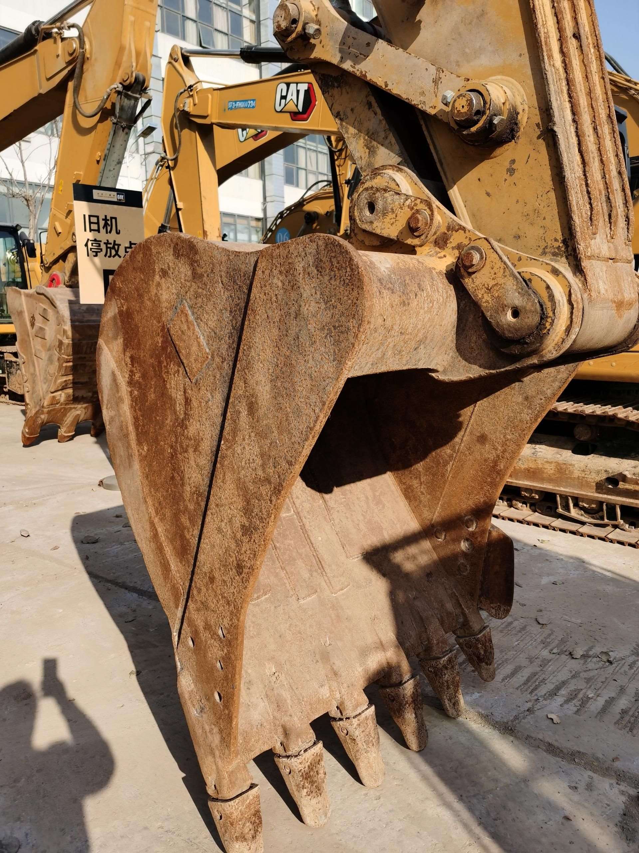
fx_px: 665
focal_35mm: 27
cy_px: 426
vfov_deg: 65.3
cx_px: 320
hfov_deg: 51.4
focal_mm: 5.56
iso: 50
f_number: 1.6
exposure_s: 1/5000
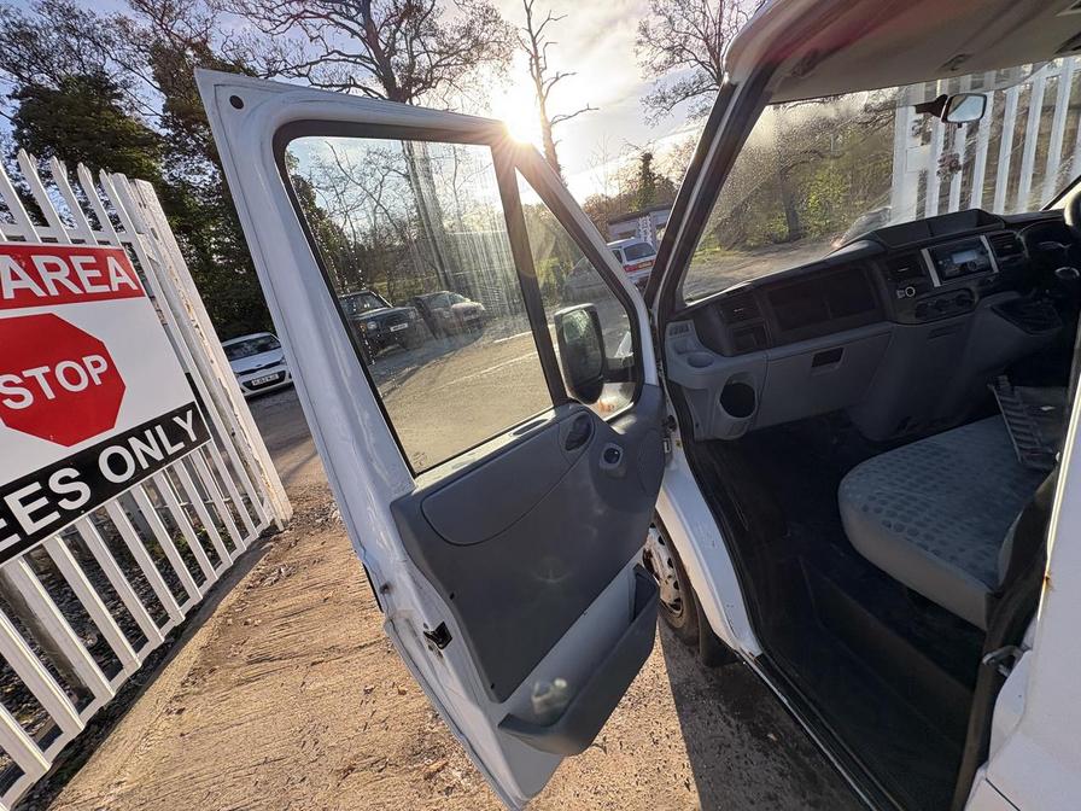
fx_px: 437
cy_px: 406
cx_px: 540
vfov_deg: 85.7
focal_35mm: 14
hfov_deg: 102.1
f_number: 2.2
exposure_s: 1/341
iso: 40
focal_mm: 2.22
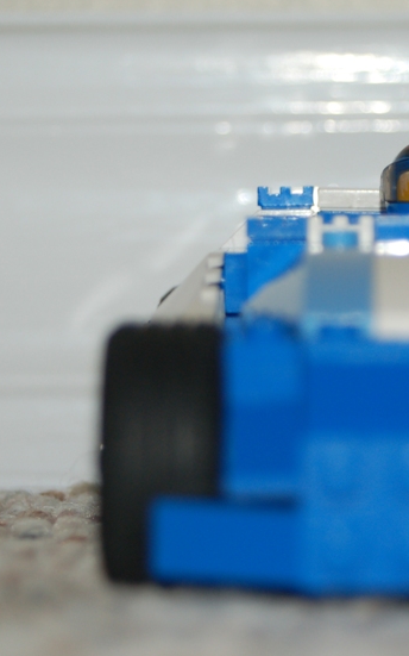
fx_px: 3570
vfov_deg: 10.5
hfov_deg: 6.5
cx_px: 454
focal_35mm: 200
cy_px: 346
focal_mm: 80
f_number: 5.6
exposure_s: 1/60
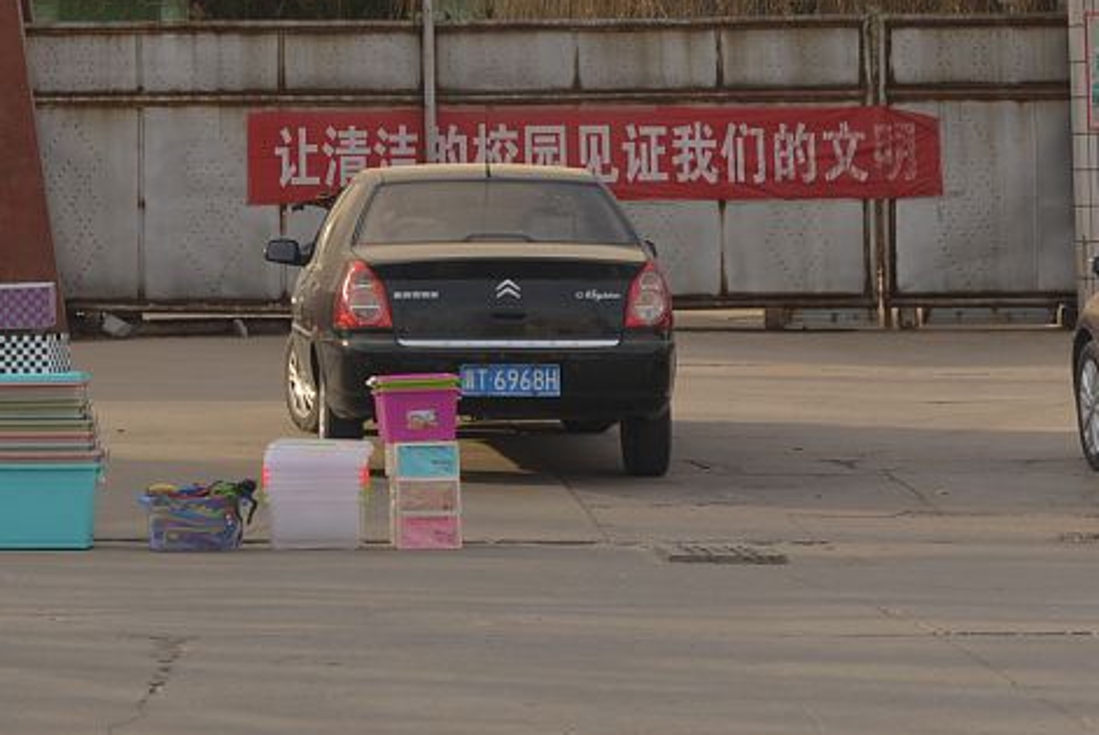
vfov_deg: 9.7
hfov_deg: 14.2
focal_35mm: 140
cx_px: -224
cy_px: -176
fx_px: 4278
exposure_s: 1/250
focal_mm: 55
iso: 200
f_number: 8
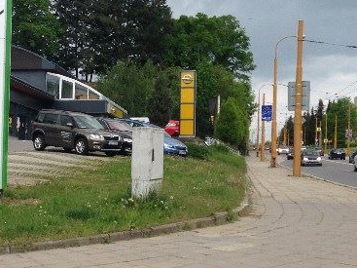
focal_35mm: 72
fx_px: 742
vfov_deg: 20.4
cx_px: 97
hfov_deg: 26.8
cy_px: 171
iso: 50
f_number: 2.4
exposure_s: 1/733
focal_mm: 4.12
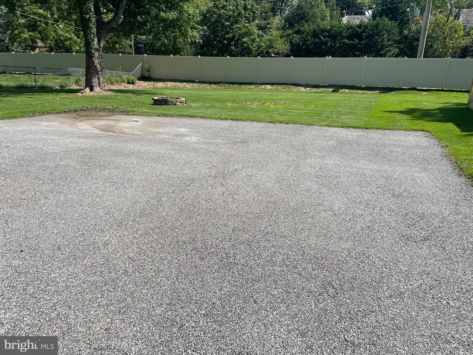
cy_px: 178
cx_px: 236
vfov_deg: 53.1
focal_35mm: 26
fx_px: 355
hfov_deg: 67.3
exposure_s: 1/3610
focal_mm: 4.2
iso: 32
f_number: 1.6
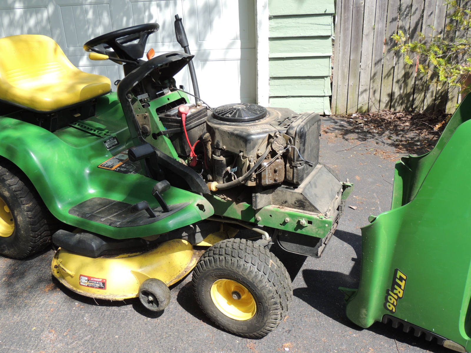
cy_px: 176
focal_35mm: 33
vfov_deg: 42.9
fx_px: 449
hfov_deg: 55.4
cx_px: 236
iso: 100
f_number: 3.2
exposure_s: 1/500
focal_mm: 5.8
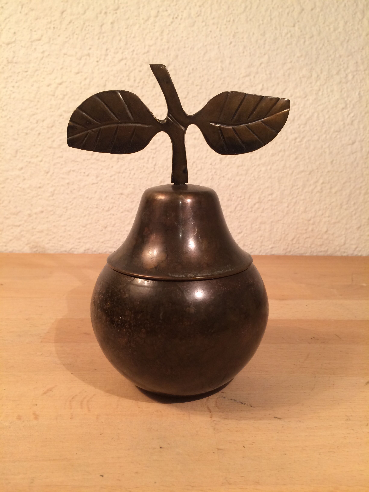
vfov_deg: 61.7
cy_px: 246
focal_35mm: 29
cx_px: 184
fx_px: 412
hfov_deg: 48.2
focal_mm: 4.15
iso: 50
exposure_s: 1/33
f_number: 2.2
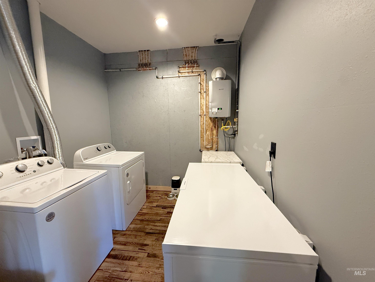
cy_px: 141
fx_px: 152
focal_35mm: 14
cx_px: 188
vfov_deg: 85.7
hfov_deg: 102.1
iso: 640
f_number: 2.2
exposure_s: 1/60
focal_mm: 2.22
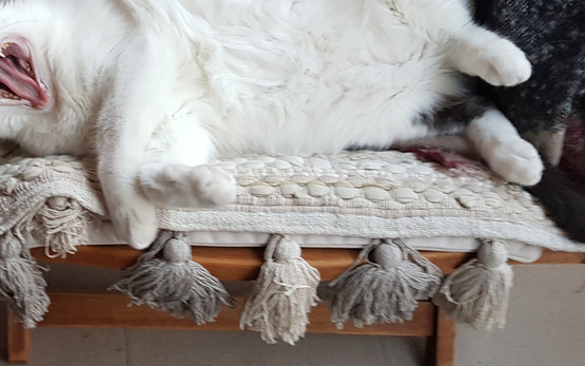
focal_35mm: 53
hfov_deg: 36.9
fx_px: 845
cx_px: 116
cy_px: 215
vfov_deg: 24.4
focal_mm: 4.3
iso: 160
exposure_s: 1/50
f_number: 1.7
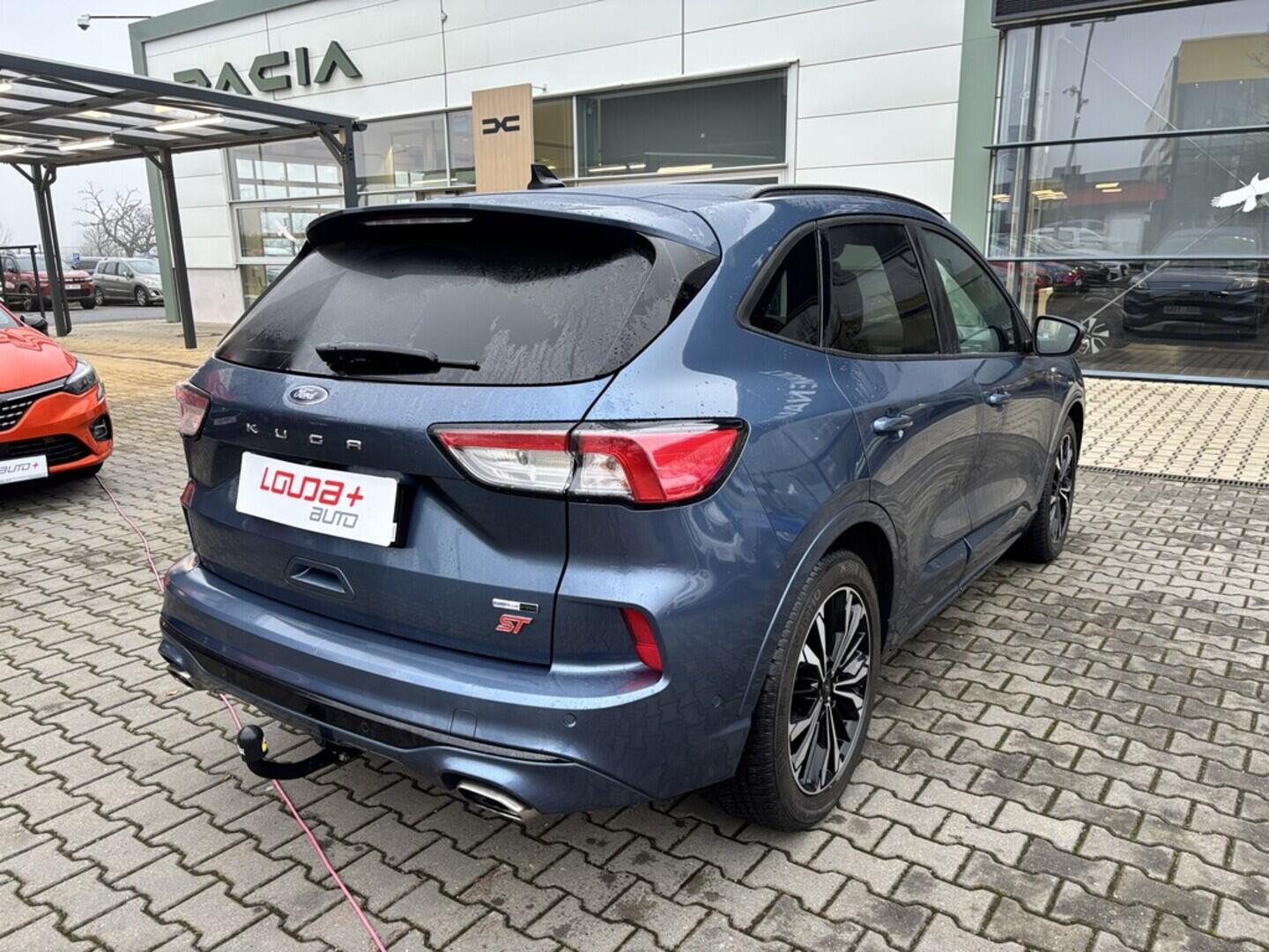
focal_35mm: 26
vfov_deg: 53.1
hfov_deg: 67.3
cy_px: 476
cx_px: 634
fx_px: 953
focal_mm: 5.96
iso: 125
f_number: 1.6
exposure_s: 1/92
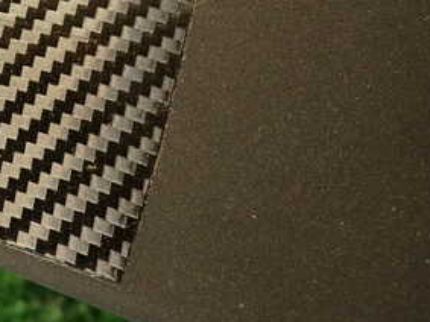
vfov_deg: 26.7
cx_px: 33
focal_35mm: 53
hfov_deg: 34.0
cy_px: 38
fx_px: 658
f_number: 2
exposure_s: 1/30
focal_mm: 4.5
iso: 320
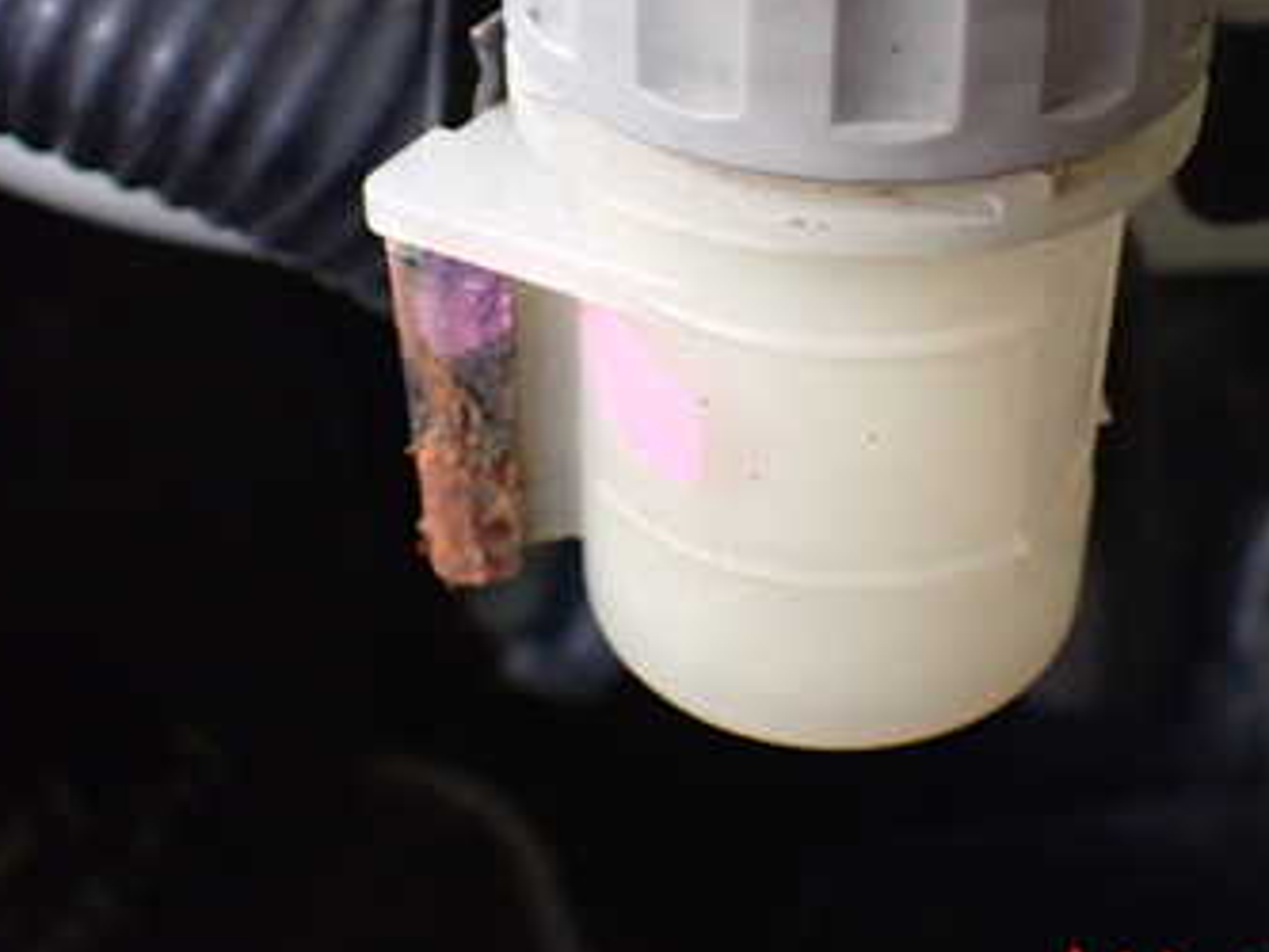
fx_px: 1980
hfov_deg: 35.4
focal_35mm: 54
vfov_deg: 26.5
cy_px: 179
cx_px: 785
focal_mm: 5.4
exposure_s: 1/125
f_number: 2.3
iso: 800
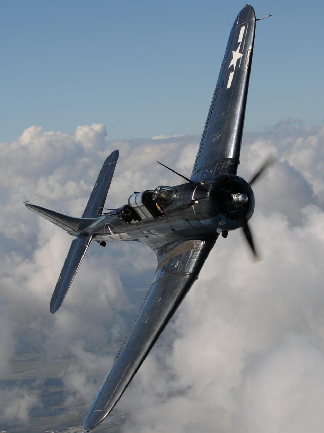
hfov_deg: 18.4
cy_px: 226
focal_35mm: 80
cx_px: 159
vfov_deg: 24.4
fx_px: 999
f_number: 7.1
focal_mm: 48
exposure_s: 1/640
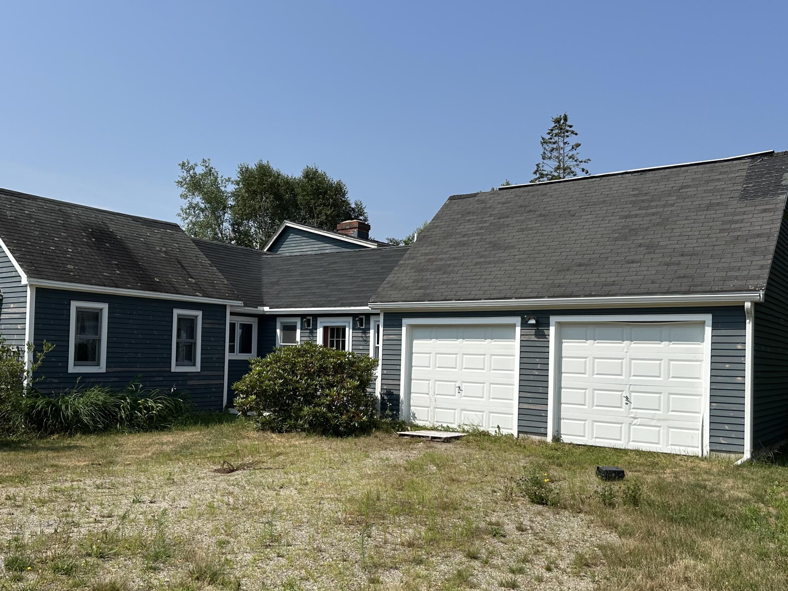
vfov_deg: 44.1
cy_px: 329
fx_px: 729
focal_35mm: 32
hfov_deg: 56.7
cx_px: 353
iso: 80
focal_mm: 6.86
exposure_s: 1/5848
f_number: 1.78
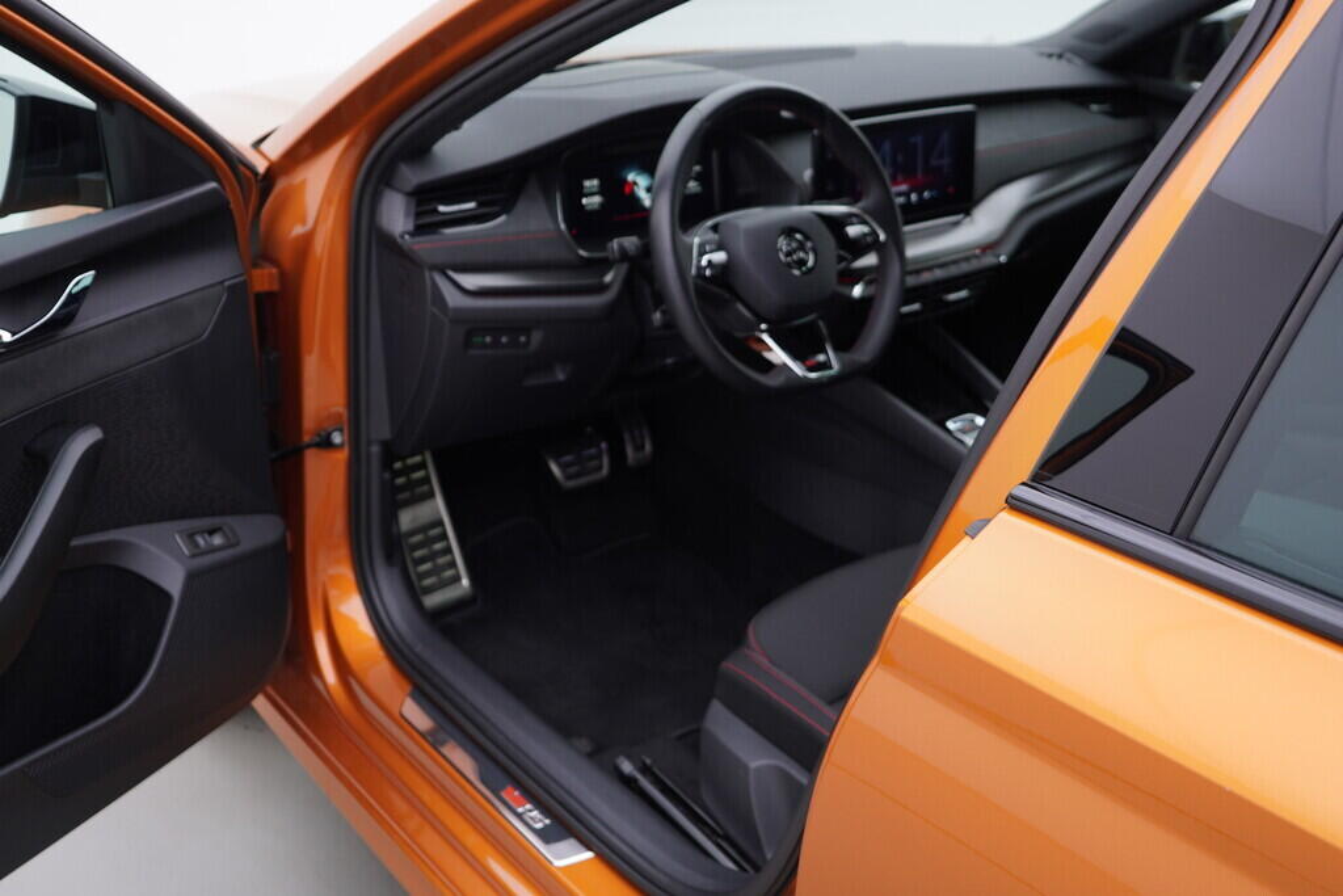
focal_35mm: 36
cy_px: 448
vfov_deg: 36.9
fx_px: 1343
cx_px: 672
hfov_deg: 53.1
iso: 125
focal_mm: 24
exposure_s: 1/50
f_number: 3.2
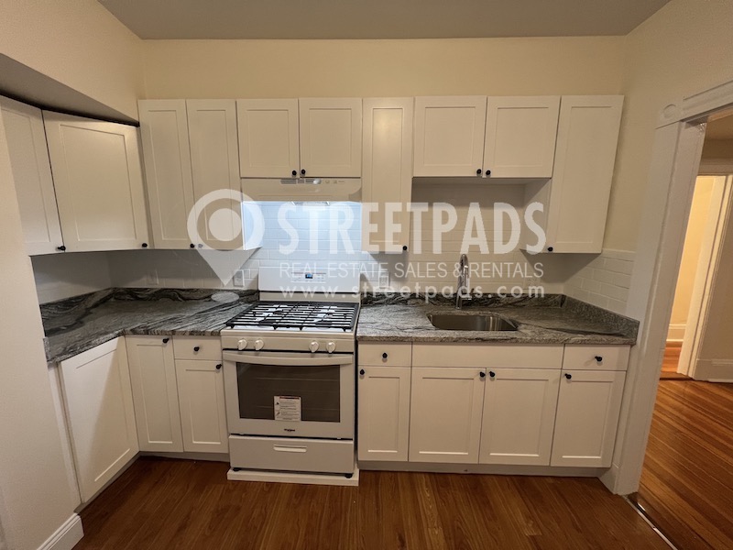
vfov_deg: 89.9
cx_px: 366
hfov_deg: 106.2
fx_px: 275
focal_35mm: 13
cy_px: 275
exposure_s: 1/60
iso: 160
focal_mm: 1.57
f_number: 1.8
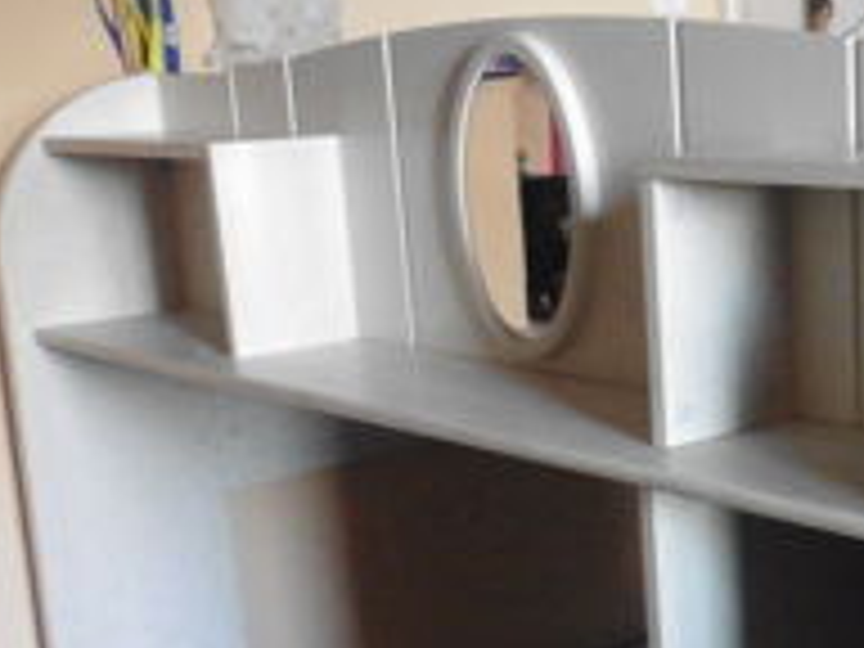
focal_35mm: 60
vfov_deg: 24.2
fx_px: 1498
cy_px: 464
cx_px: 936
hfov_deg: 29.3
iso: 800
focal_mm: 4.3
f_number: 3.3
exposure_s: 1/25
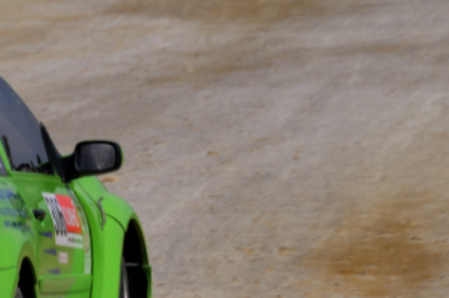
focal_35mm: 1345
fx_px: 16743
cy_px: 107
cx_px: -39
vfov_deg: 1.0
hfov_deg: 1.5
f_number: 10
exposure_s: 1/320
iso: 200
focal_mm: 300
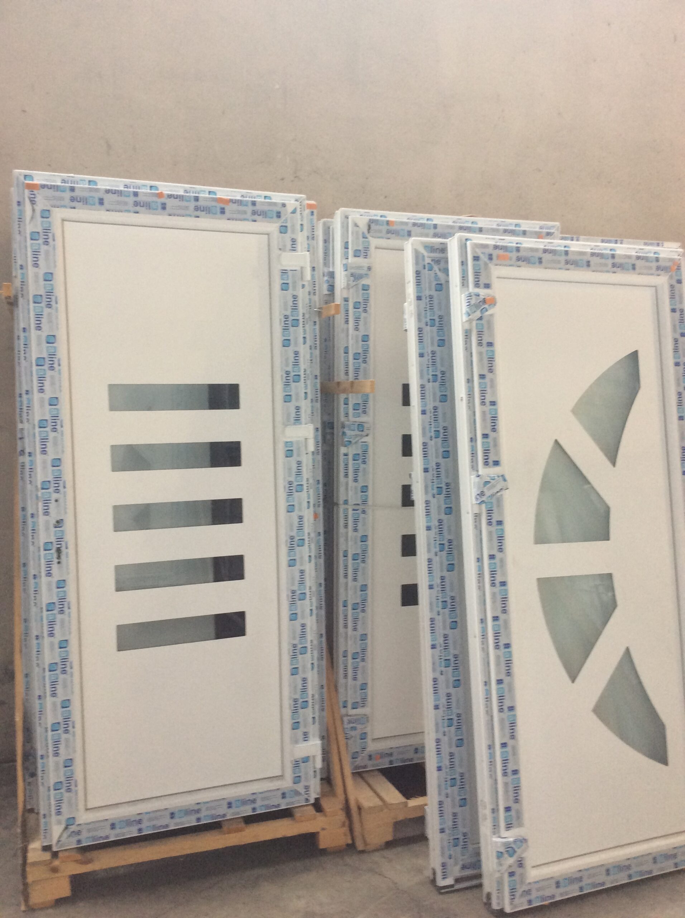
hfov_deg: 44.1
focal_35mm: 32
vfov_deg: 56.9
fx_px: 847
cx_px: 342
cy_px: 459
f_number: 2.4
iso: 80
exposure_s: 1/25
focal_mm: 3.3
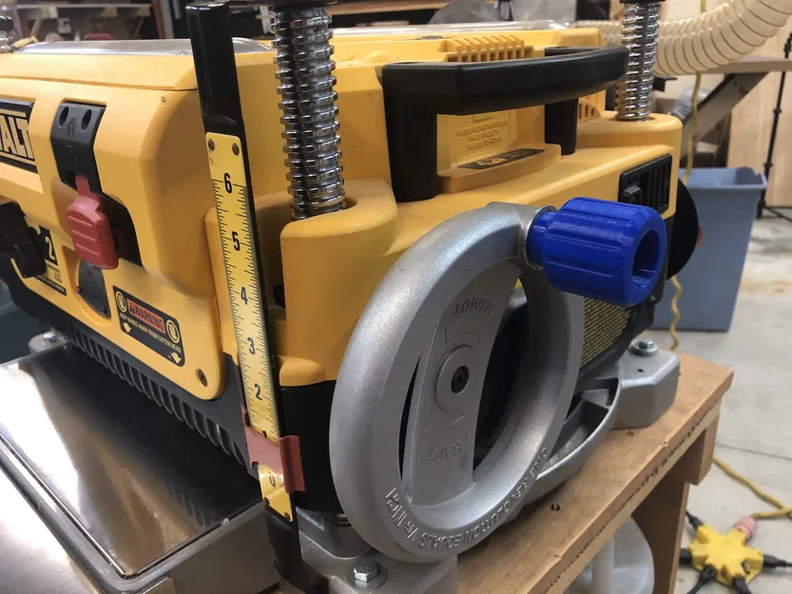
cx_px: 396
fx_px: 641
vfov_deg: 49.8
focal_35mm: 28
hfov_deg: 63.4
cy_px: 297
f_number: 1.8
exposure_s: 1/15
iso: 64
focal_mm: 3.99
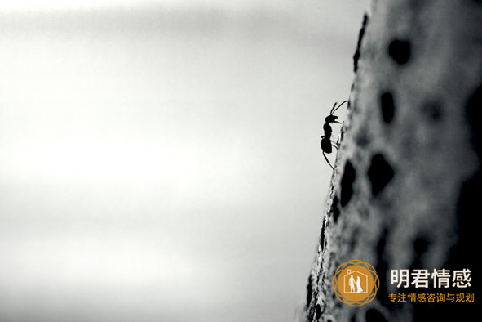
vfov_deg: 21.2
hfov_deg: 31.4
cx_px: 243
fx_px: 857
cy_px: 160
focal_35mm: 64
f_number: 5
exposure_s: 1/400
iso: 400
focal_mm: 42
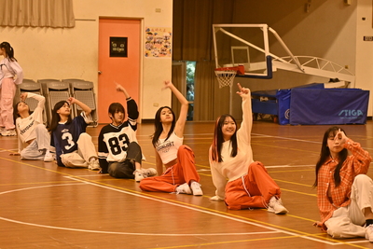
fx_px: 1088
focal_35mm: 105
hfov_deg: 19.4
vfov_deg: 13.1
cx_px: 186
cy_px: 124
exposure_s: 1/100
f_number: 4
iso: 1000
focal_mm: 70
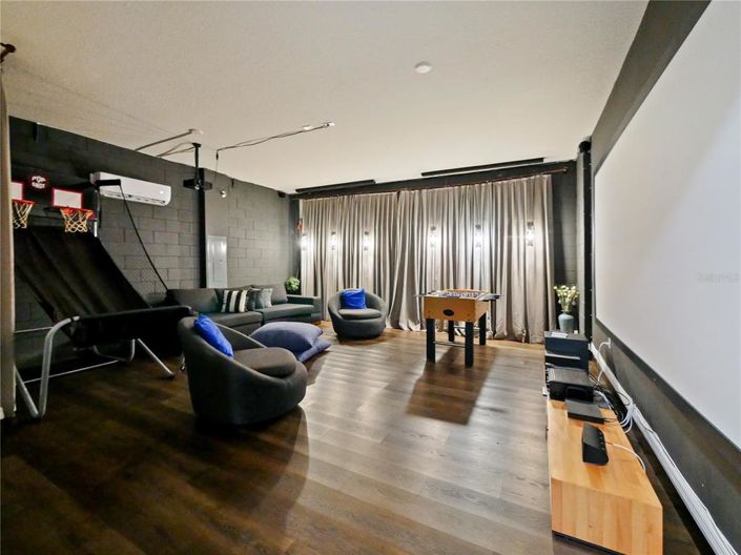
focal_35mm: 14
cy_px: 278
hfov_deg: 102.1
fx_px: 300
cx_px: 370
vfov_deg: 85.6
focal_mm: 7
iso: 3200
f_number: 4
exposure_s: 1/8
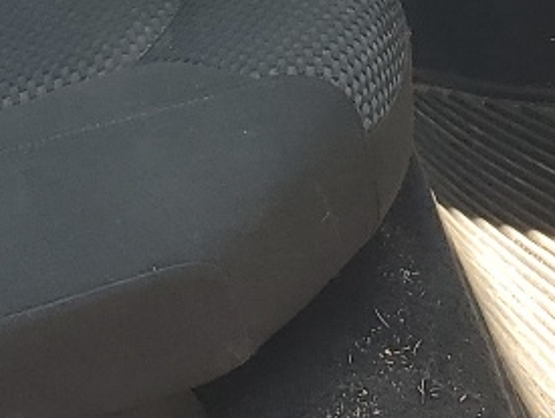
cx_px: 264
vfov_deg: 9.5
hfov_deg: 13.1
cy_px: -277
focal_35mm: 151
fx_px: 2424
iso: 50
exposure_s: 1/200
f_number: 1.5
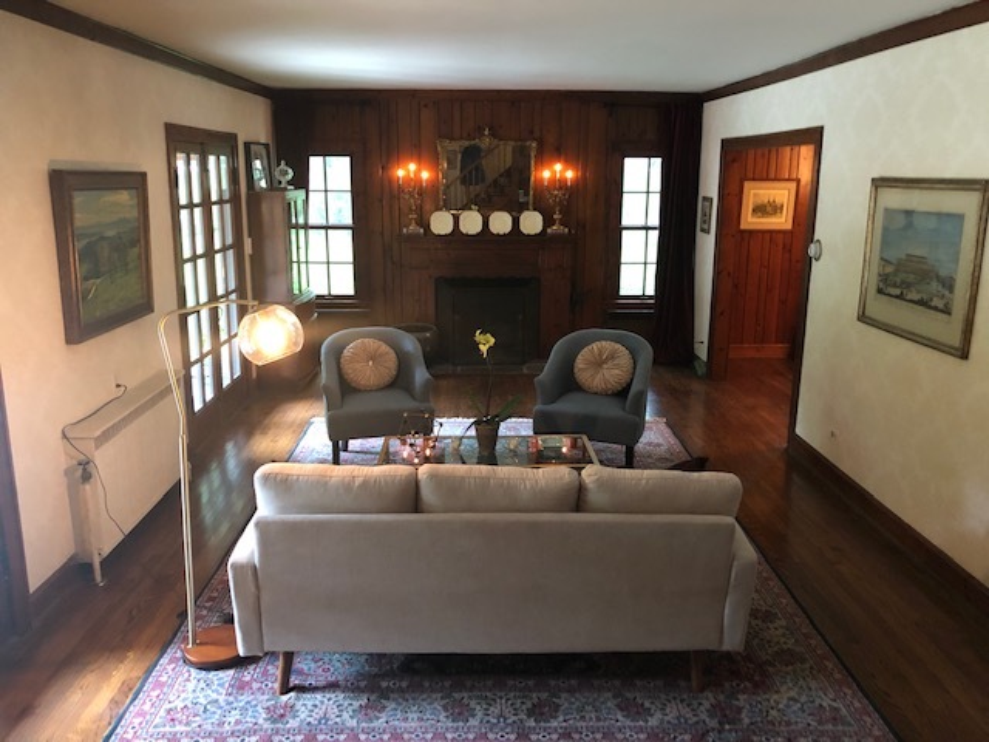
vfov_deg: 49.7
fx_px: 800
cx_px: 494
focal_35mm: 28
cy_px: 371
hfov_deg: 63.4
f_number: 1.8
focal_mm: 3.99
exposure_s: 1/7
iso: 100
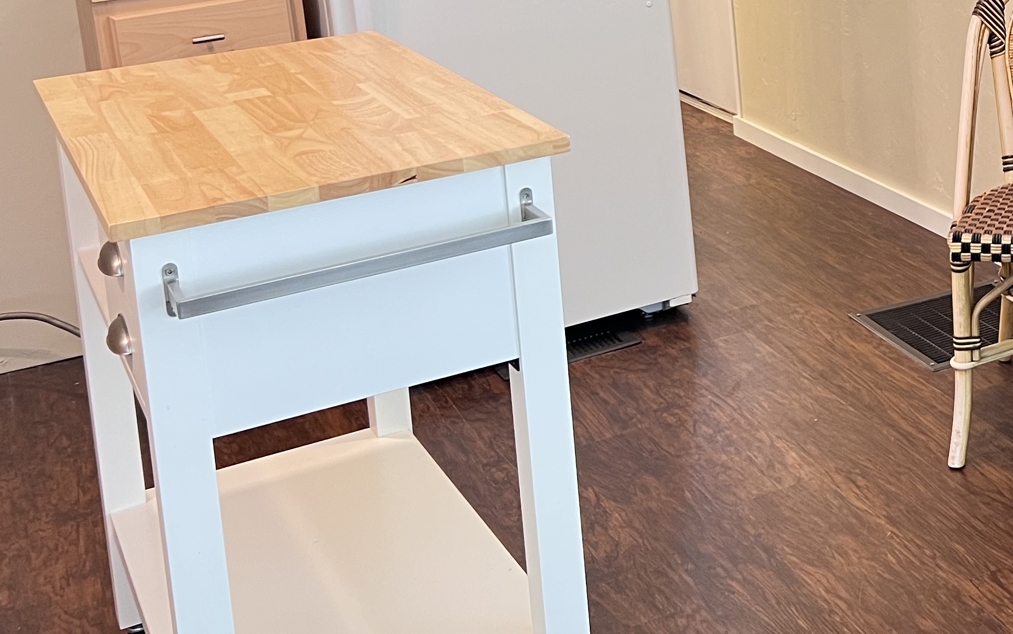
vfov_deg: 20.6
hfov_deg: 31.8
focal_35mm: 60
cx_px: 976
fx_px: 1657
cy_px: -65
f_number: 1.5
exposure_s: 1/60
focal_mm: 5.7
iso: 160
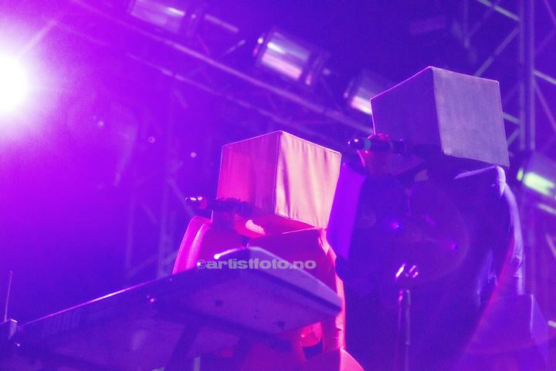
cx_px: 278
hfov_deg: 18.3
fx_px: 1731
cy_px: 186
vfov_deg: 12.2
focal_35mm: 112
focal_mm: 112
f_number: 4
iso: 6400
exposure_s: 1/640
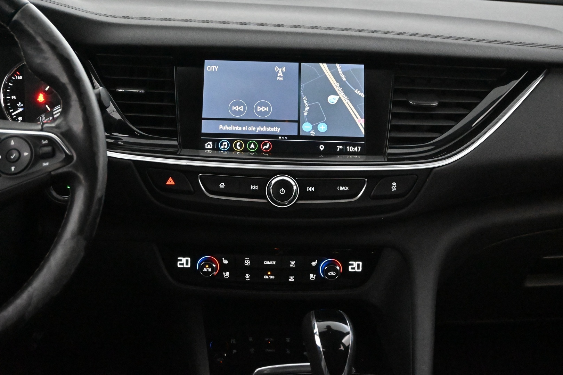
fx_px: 868
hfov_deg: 35.9
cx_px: 282
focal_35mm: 56
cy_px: 188
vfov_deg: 24.4
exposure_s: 1/60
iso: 16000
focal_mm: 37
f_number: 5.3
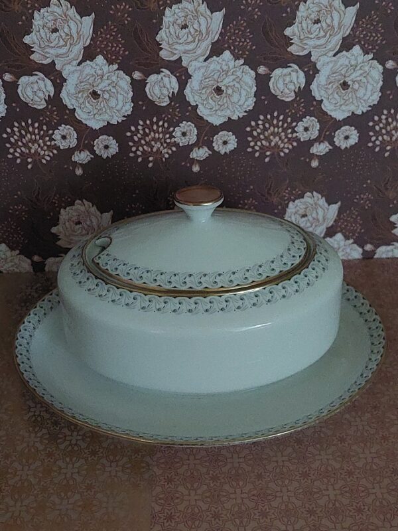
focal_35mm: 24
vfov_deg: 71.6
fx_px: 368
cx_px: 199
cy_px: 266
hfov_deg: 56.8
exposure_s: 1/25
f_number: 1.8
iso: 1600
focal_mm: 5.23
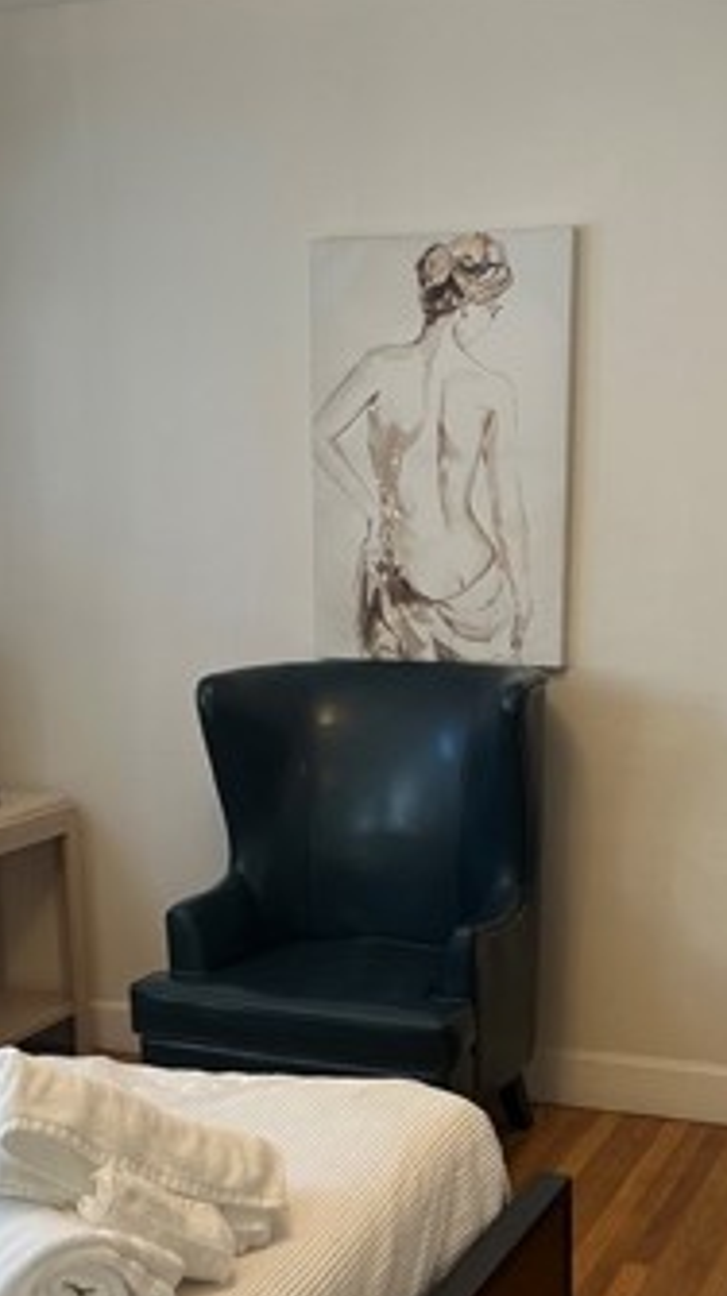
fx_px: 1717
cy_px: 905
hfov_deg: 23.9
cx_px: 367
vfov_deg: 40.6
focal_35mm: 50
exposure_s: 1/120
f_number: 1.78
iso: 100
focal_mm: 6.86
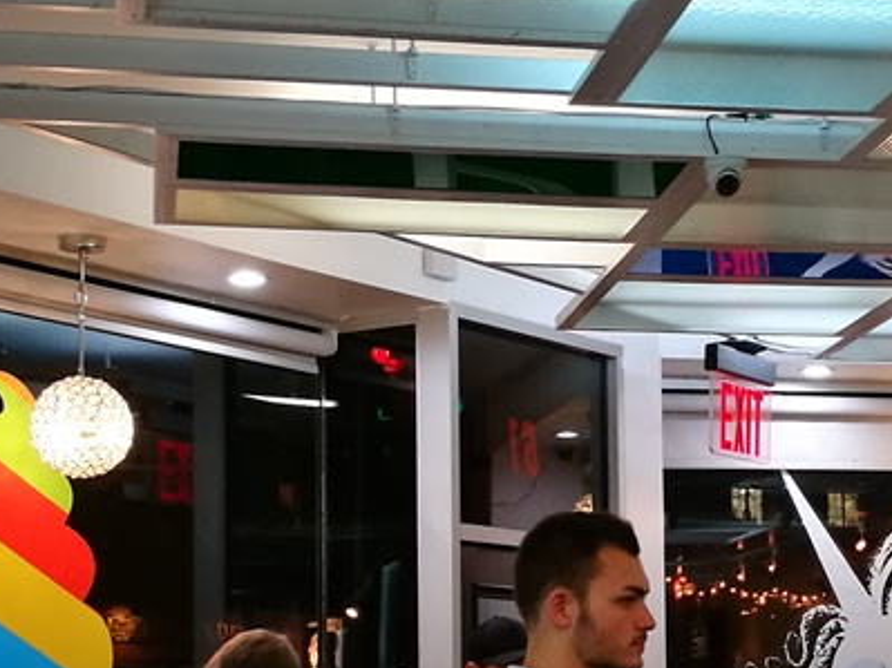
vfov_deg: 15.9
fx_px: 2370
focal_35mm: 92
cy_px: 561
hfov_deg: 21.2
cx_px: 626
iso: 160
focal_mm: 4.5
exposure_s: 1/30
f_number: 2.2
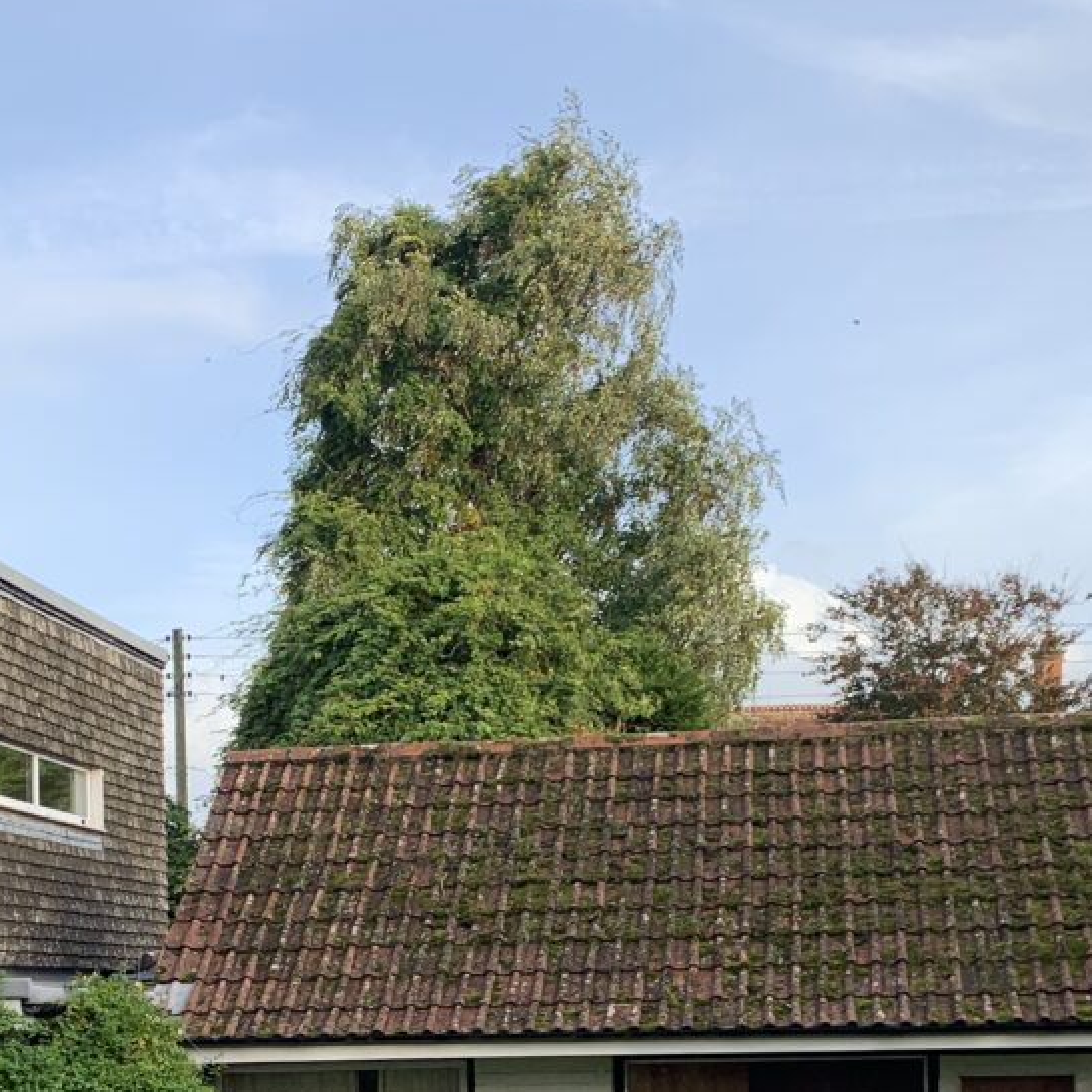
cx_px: 409
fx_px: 2427
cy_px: 1063
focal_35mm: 68
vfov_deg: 24.3
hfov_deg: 25.3
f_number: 1.8
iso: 25
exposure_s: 1/422
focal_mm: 4.25
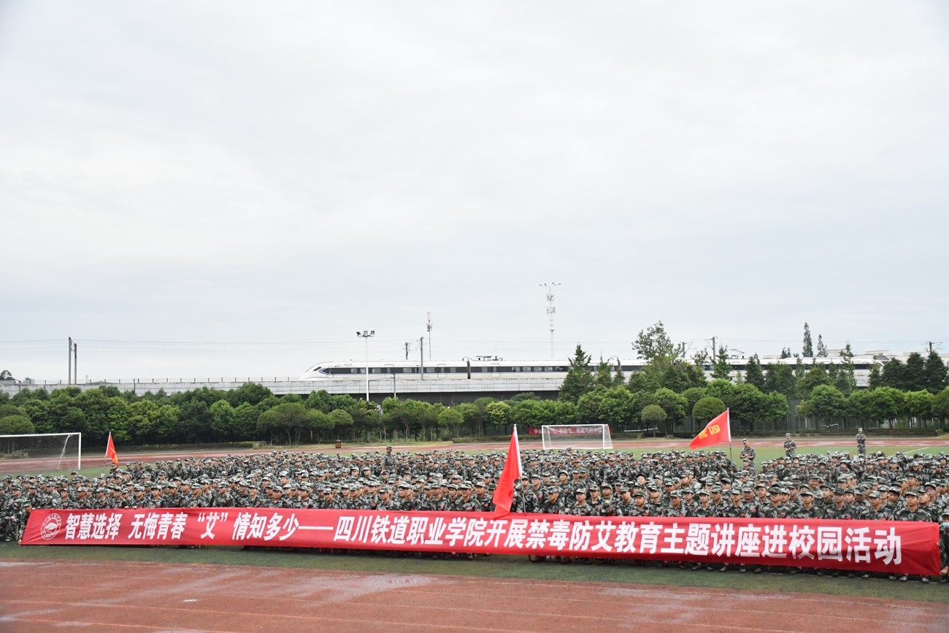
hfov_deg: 48.5
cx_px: 474
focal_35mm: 40
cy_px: 316
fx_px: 1054
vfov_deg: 33.4
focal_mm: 27
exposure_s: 1/8000
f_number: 4
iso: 3200
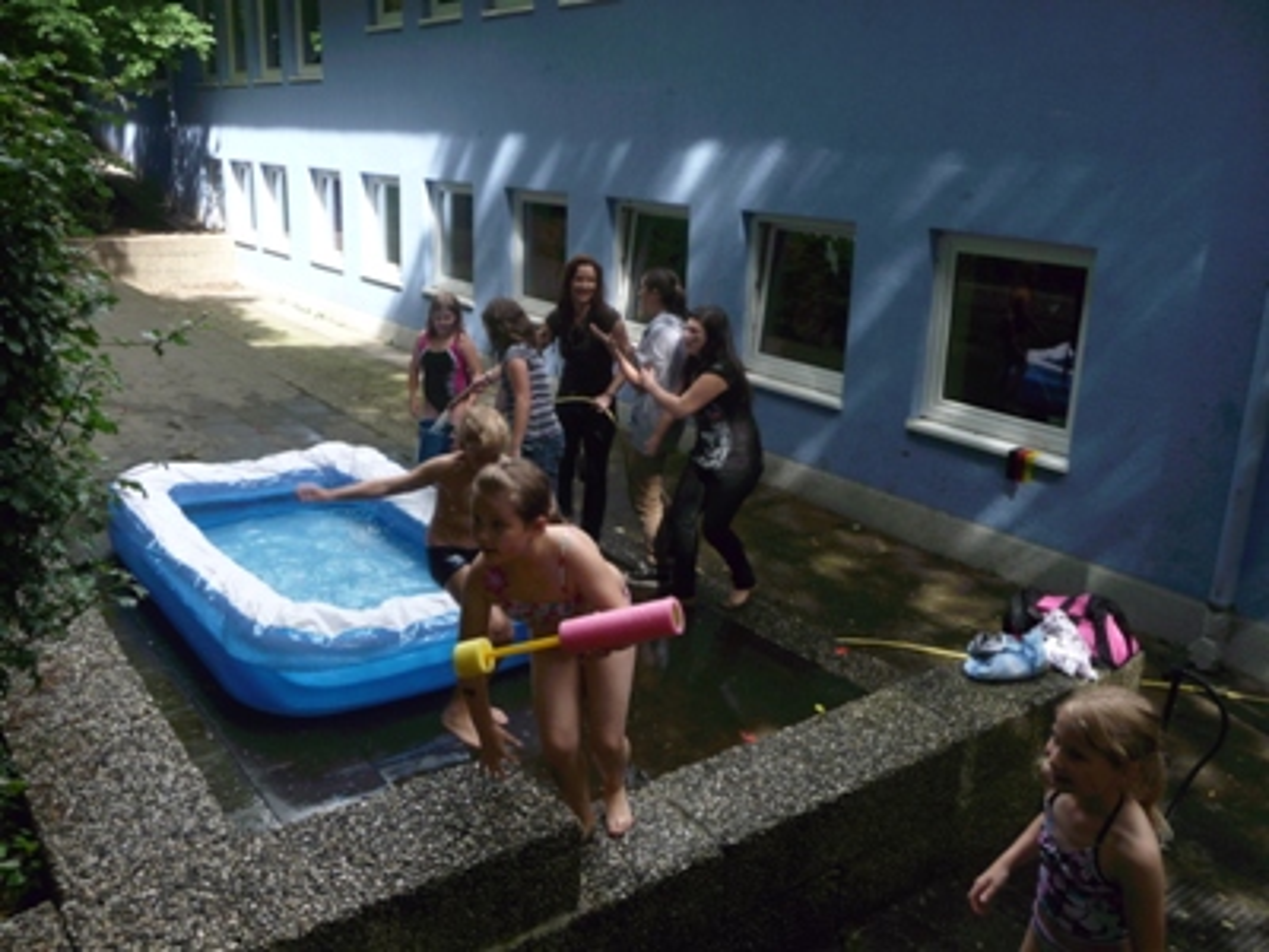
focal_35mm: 30
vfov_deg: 46.8
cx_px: 634
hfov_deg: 60.0
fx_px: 1100
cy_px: 476
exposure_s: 1/125
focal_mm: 5
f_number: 3.4
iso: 100
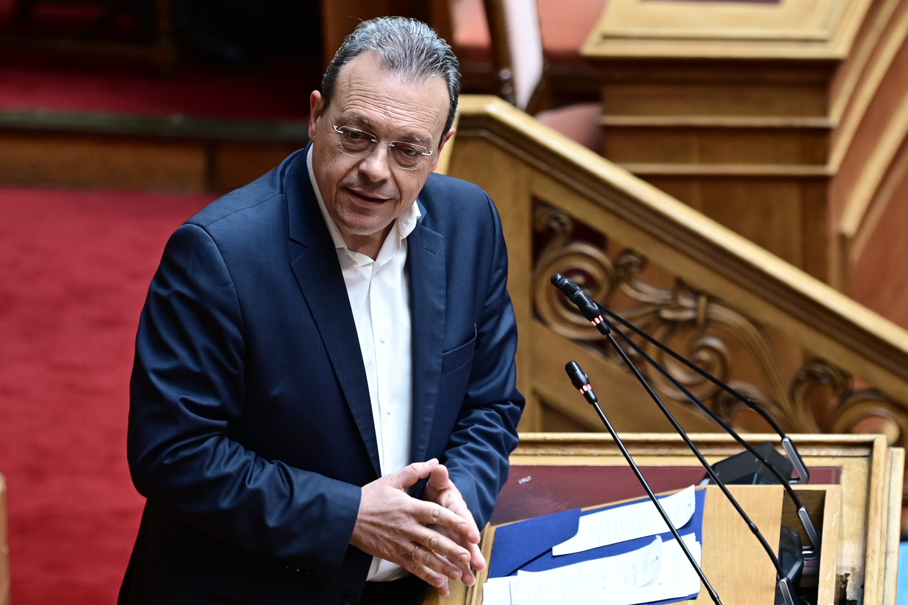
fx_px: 6053
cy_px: 302
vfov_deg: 5.7
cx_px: 454
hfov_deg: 8.6
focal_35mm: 240
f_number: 3.2
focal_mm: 160
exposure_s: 1/160
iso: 500
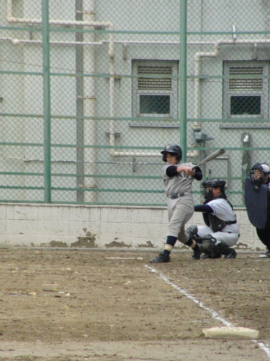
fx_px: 5408
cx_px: 135
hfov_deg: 2.9
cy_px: 180
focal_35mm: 520
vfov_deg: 3.8
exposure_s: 1/800
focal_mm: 92
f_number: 4.5
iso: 800
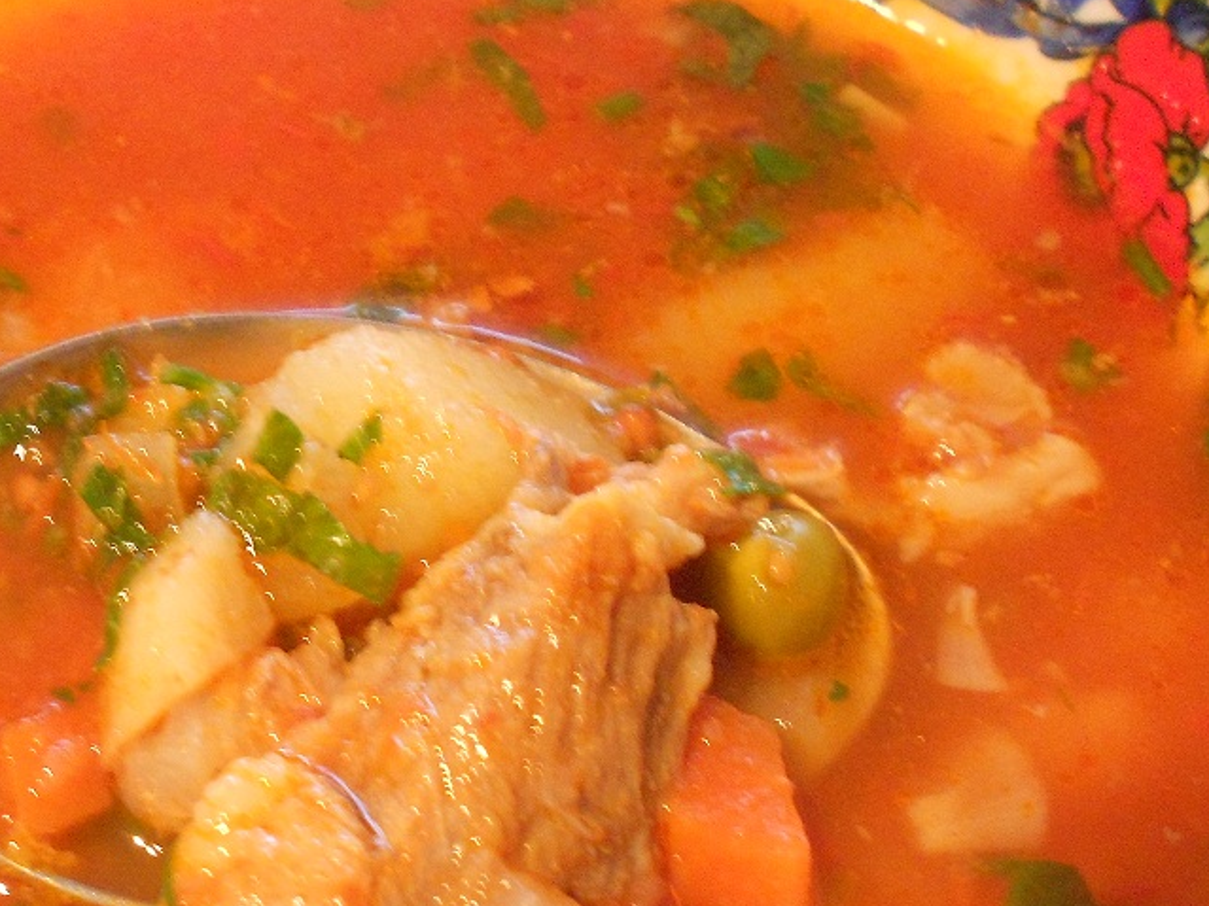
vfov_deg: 29.0
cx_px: 407
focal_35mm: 49
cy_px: 719
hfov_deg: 38.5
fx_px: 1711
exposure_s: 1/13
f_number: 3.4
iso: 400
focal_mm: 5.1
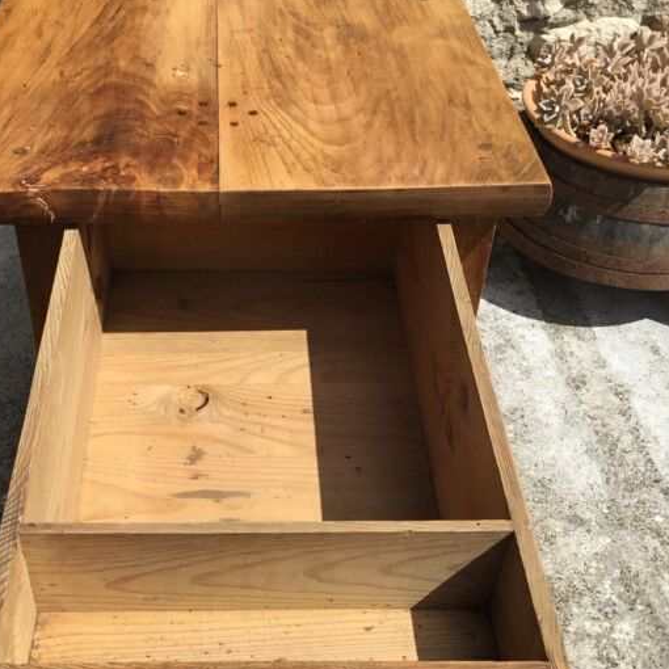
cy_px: 388
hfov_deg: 38.8
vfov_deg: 39.1
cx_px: 240
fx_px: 940
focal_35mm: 43
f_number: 2.4
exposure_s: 1/1733
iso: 25
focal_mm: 3.3
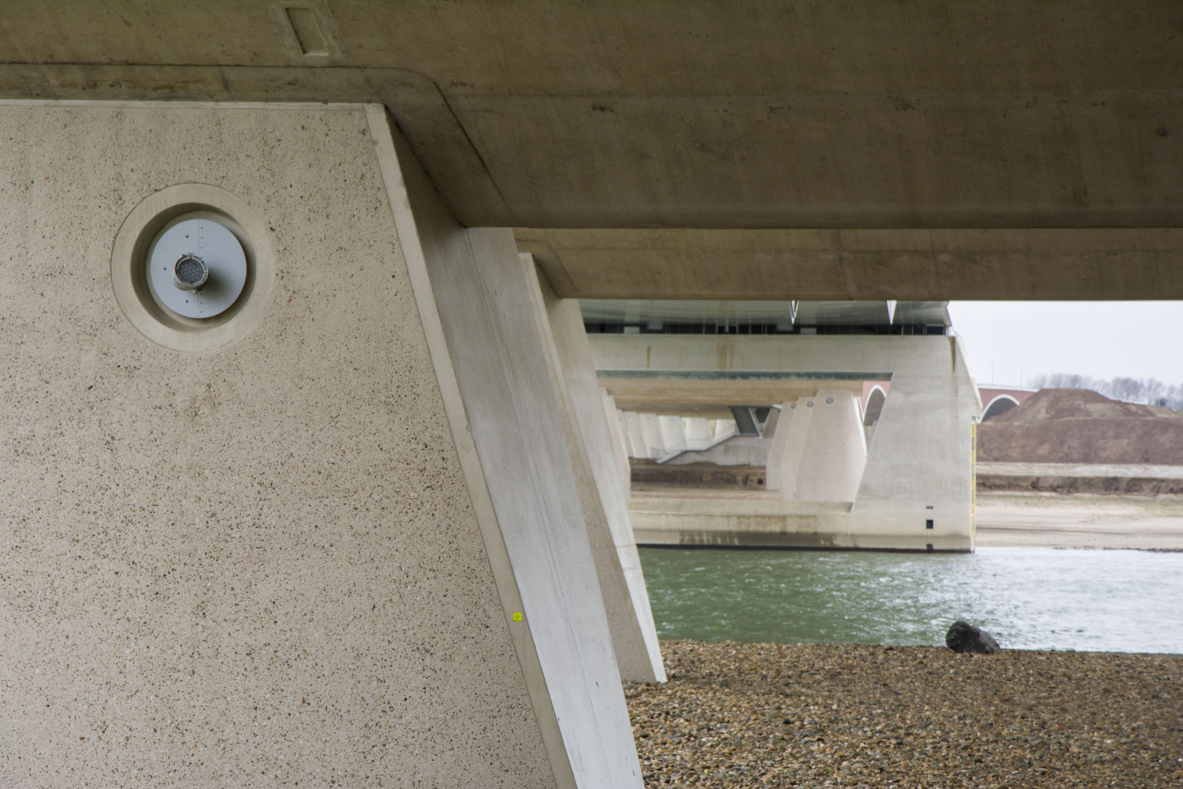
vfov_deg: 8.7
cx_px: 592
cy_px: 394
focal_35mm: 158
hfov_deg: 13.0
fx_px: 5175
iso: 200
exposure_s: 1/125
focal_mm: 105
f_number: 11
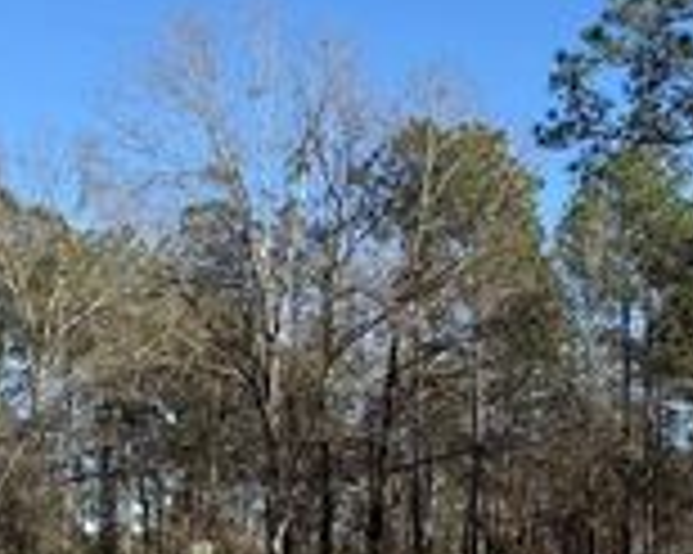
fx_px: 1558
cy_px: 453
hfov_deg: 24.8
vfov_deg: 19.9
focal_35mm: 76
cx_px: 522
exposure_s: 1/2907
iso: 80
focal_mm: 6.76
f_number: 1.78
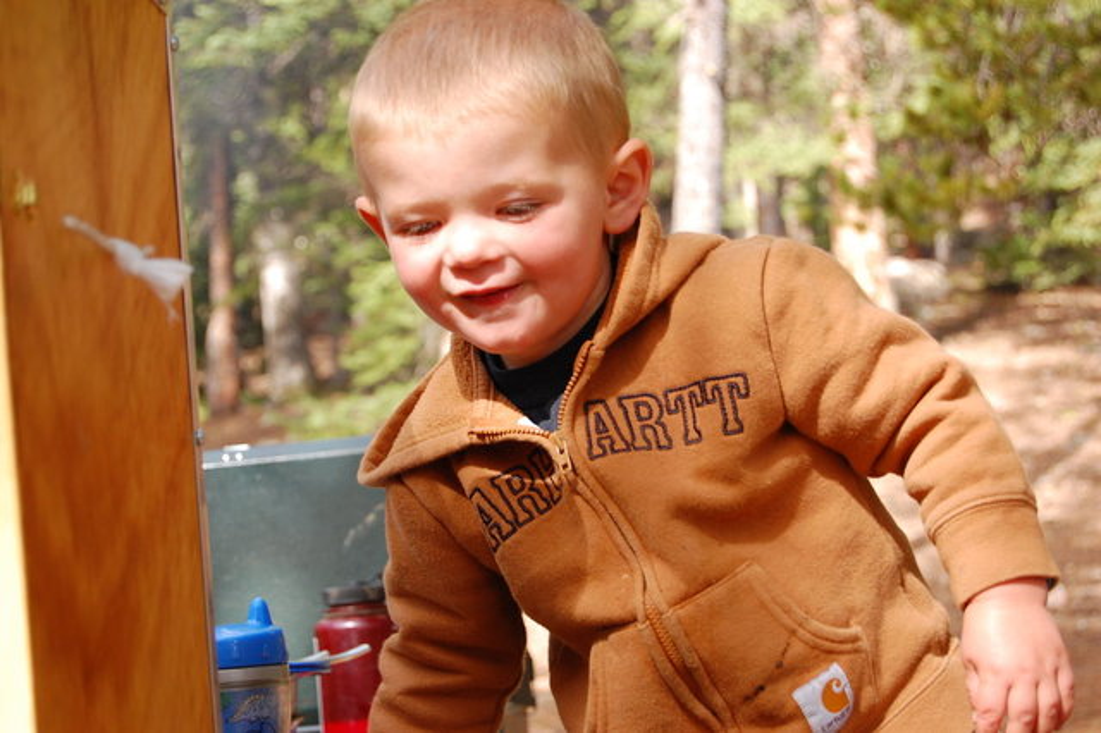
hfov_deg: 24.6
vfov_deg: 16.5
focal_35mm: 82
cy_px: 366
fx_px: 2522
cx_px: 550
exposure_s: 1/160
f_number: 6.3
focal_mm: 55
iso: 400
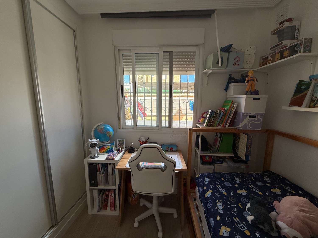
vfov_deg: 85.7
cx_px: 159
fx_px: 129
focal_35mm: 14
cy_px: 119
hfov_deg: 102.1
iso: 64
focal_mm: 2.22
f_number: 2.2
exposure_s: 1/239
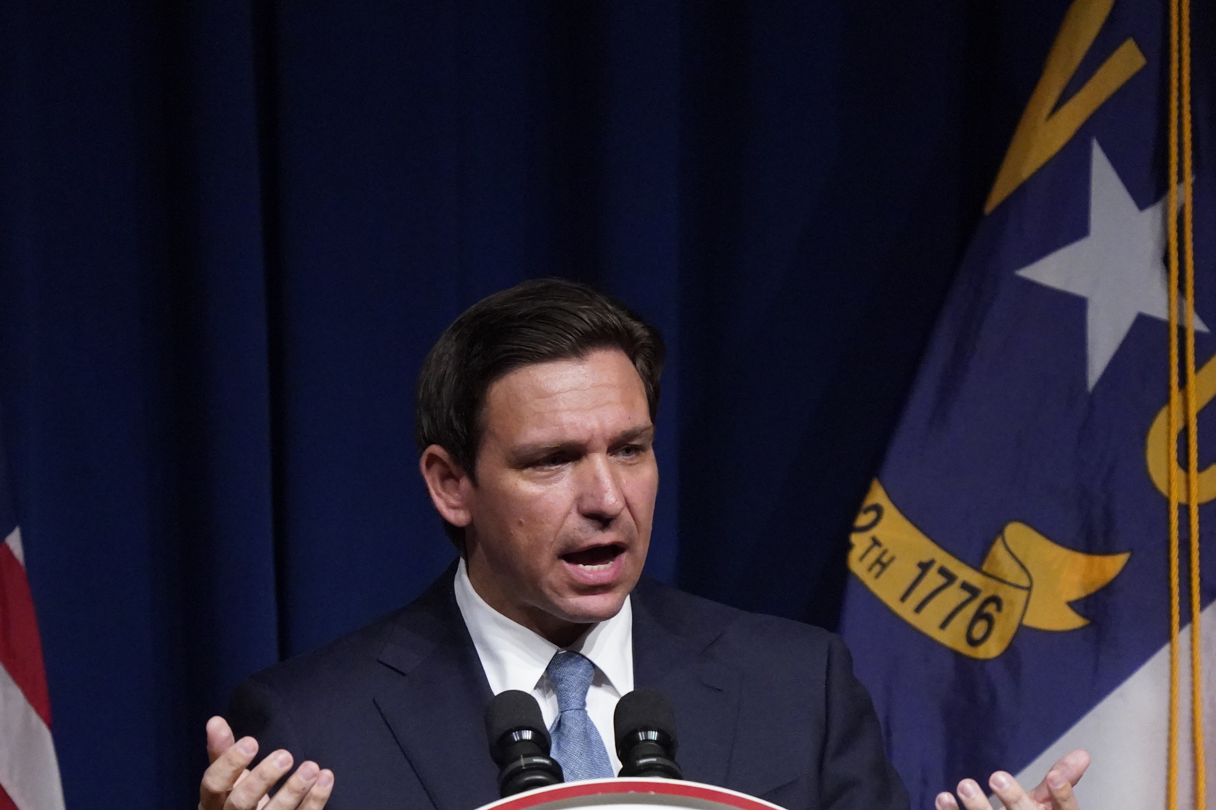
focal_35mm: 992
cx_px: 526
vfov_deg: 1.4
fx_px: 33503
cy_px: 664
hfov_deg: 2.1
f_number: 6.3
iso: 10000
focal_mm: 600
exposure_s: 1/400
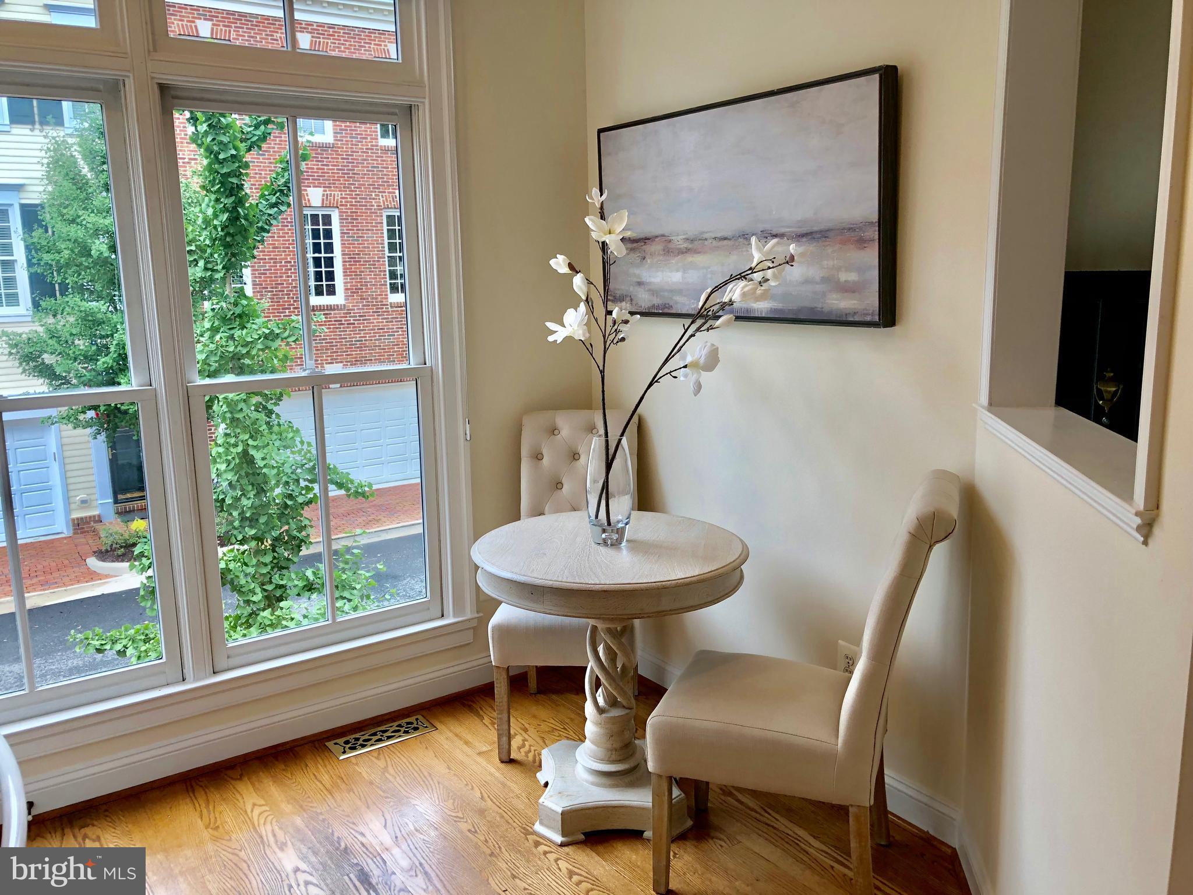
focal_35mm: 28
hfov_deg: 63.4
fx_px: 965
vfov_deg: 49.7
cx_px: 596
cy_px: 448
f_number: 1.8
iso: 40
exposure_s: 1/120
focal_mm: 4
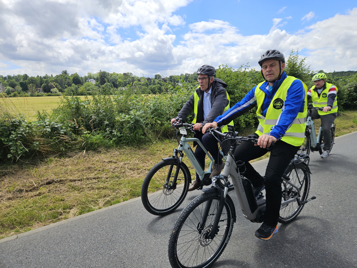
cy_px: 134
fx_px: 237
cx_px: 178
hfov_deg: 73.9
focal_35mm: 23
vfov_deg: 58.9
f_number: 1.8
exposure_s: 1/1529
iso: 25
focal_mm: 5.4
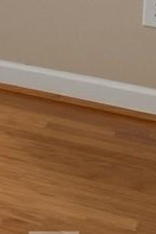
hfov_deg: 5.8
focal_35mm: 134
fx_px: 872
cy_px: -262
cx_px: -692
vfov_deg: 12.9
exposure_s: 1/250
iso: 100
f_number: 4
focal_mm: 10
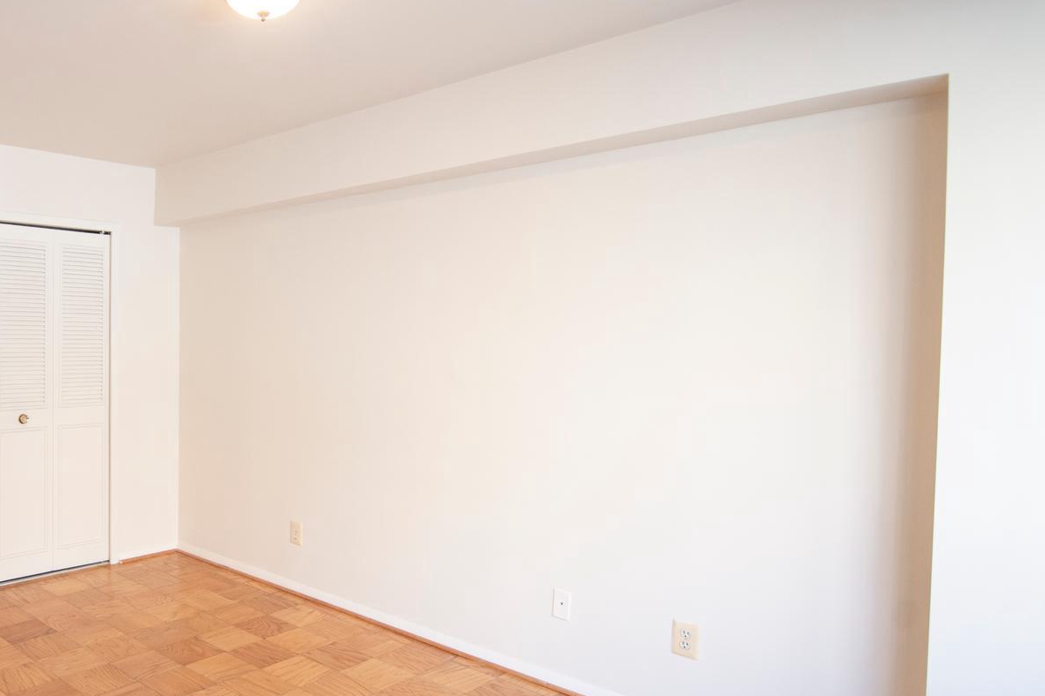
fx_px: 755
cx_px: 239
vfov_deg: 49.6
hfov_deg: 64.4
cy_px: 355
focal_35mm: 26
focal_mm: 15
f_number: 4
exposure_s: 1/160
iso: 640
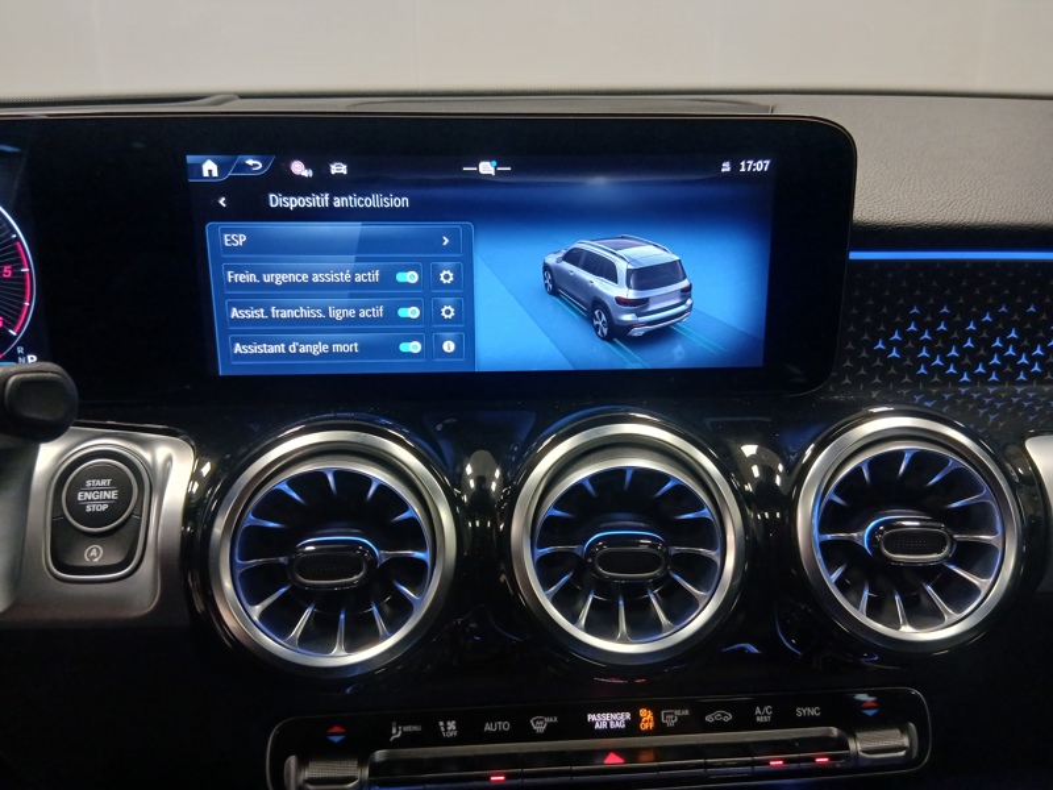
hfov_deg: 67.3
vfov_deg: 53.1
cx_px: 526
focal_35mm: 26
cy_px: 395
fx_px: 791
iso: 250
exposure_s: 1/33.3
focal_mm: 3.98
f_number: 1.8
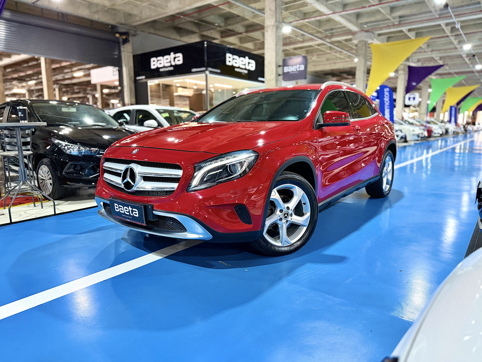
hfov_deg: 71.6
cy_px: 181
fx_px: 334
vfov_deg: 56.8
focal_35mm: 24
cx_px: 241
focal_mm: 6.76
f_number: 1.78
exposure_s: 1/60
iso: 500
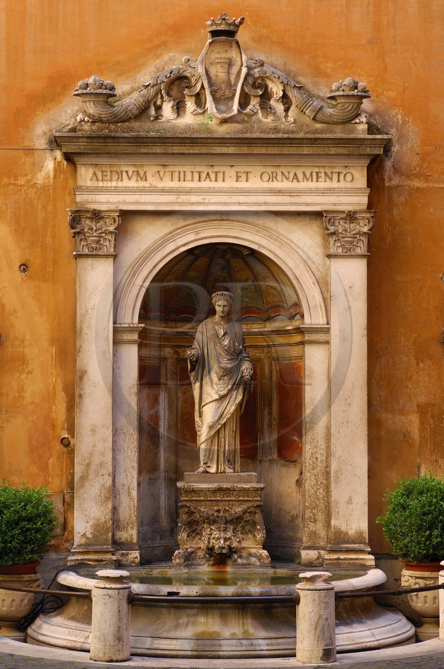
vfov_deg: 21.9
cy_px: 334
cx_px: 222
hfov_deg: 14.7
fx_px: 1726
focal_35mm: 93
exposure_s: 1/80
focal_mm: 62
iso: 200
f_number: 4.5
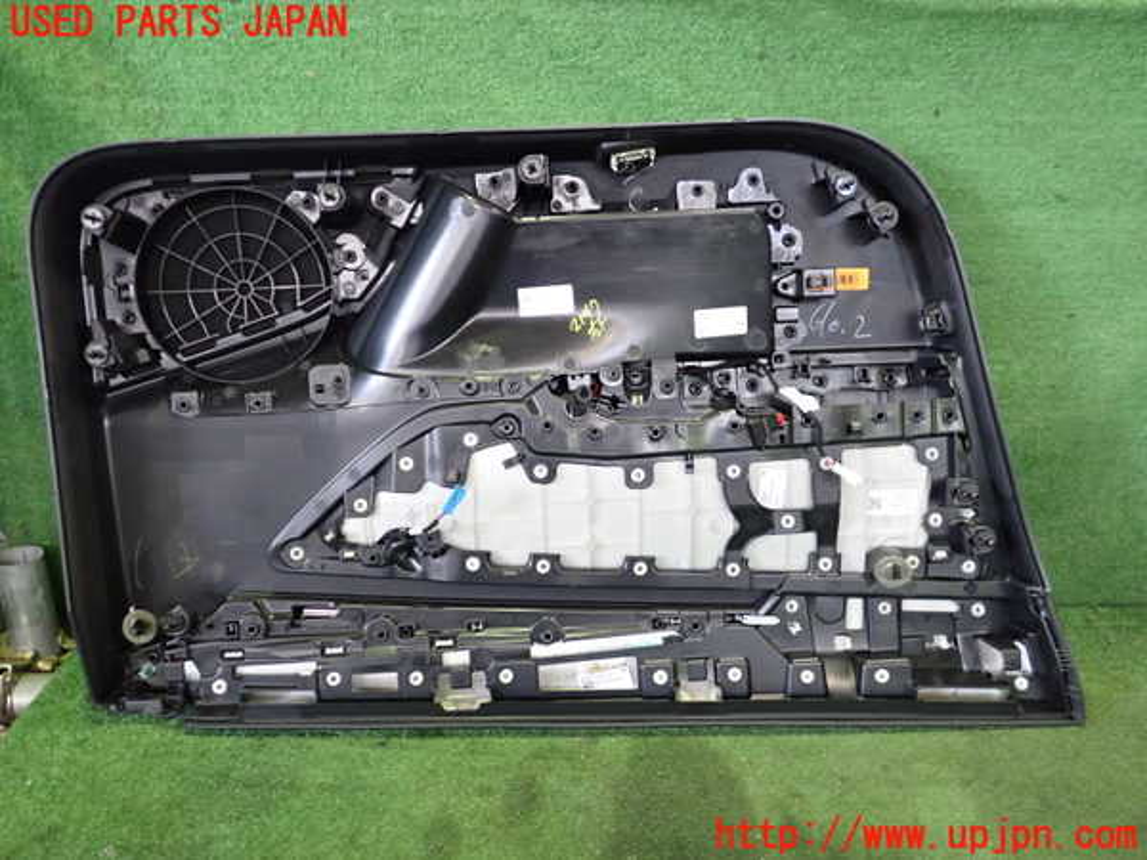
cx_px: 574
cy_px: 430
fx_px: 994
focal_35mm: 30
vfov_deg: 46.8
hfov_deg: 60.0
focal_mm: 5.4
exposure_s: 1/30
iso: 640
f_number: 2.3
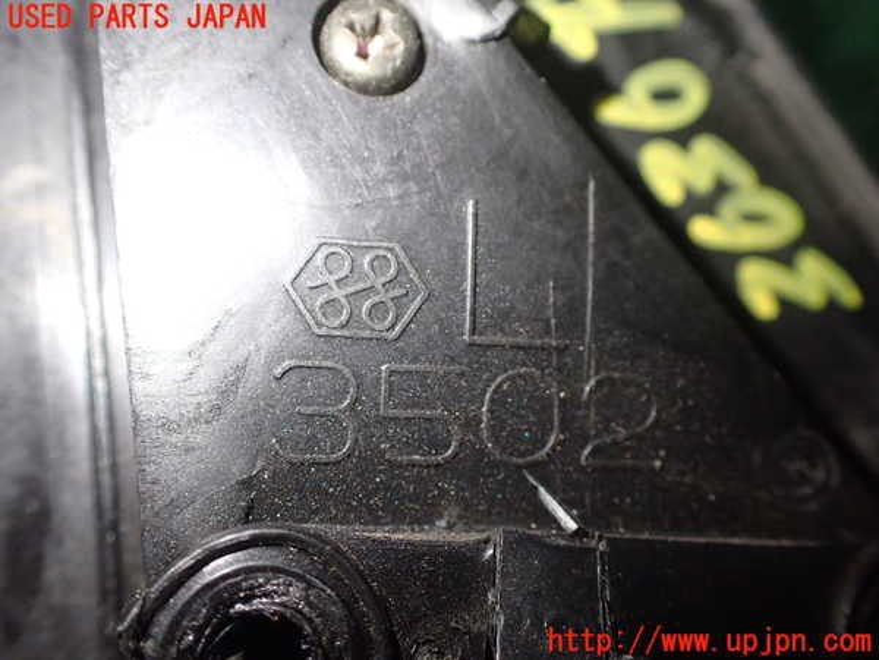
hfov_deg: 60.0
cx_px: 440
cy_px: 330
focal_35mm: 30
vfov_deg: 46.8
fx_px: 762
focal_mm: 5.4
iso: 800
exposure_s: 1/125
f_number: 2.3
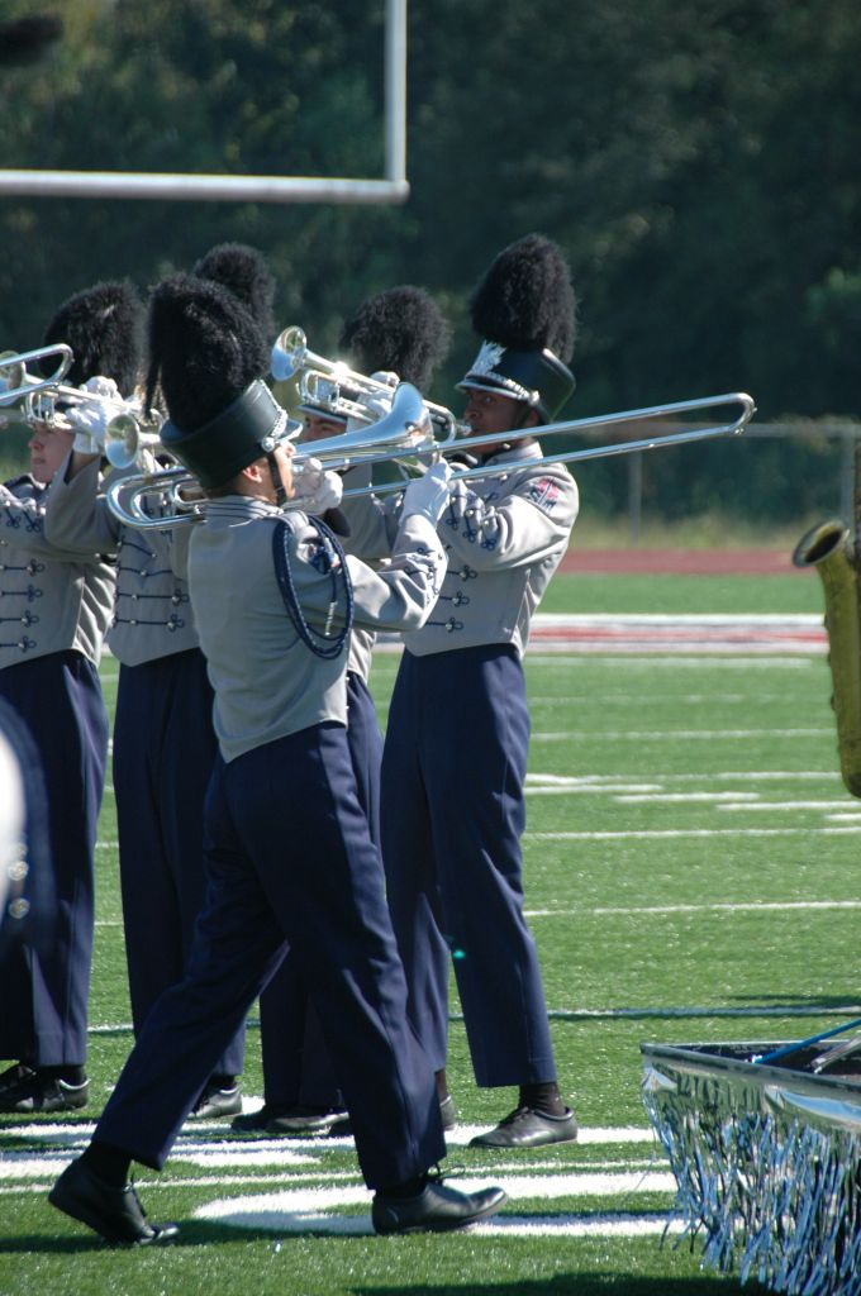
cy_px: 648
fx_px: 10791
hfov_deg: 4.6
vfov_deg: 6.9
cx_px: 430
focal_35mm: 300
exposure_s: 1/500
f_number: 5.6
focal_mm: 200
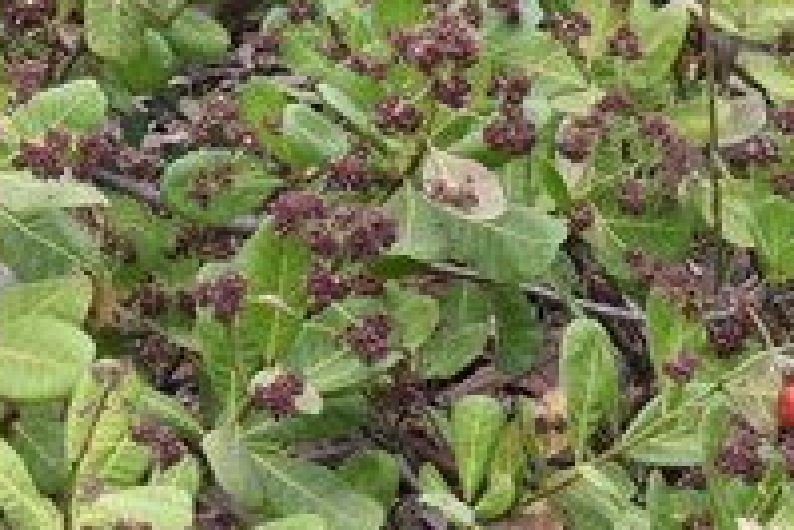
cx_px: -419
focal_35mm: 306
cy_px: -1000
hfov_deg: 6.6
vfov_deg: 4.3
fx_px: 6754
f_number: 5.6
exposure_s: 1/125
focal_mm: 46
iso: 400
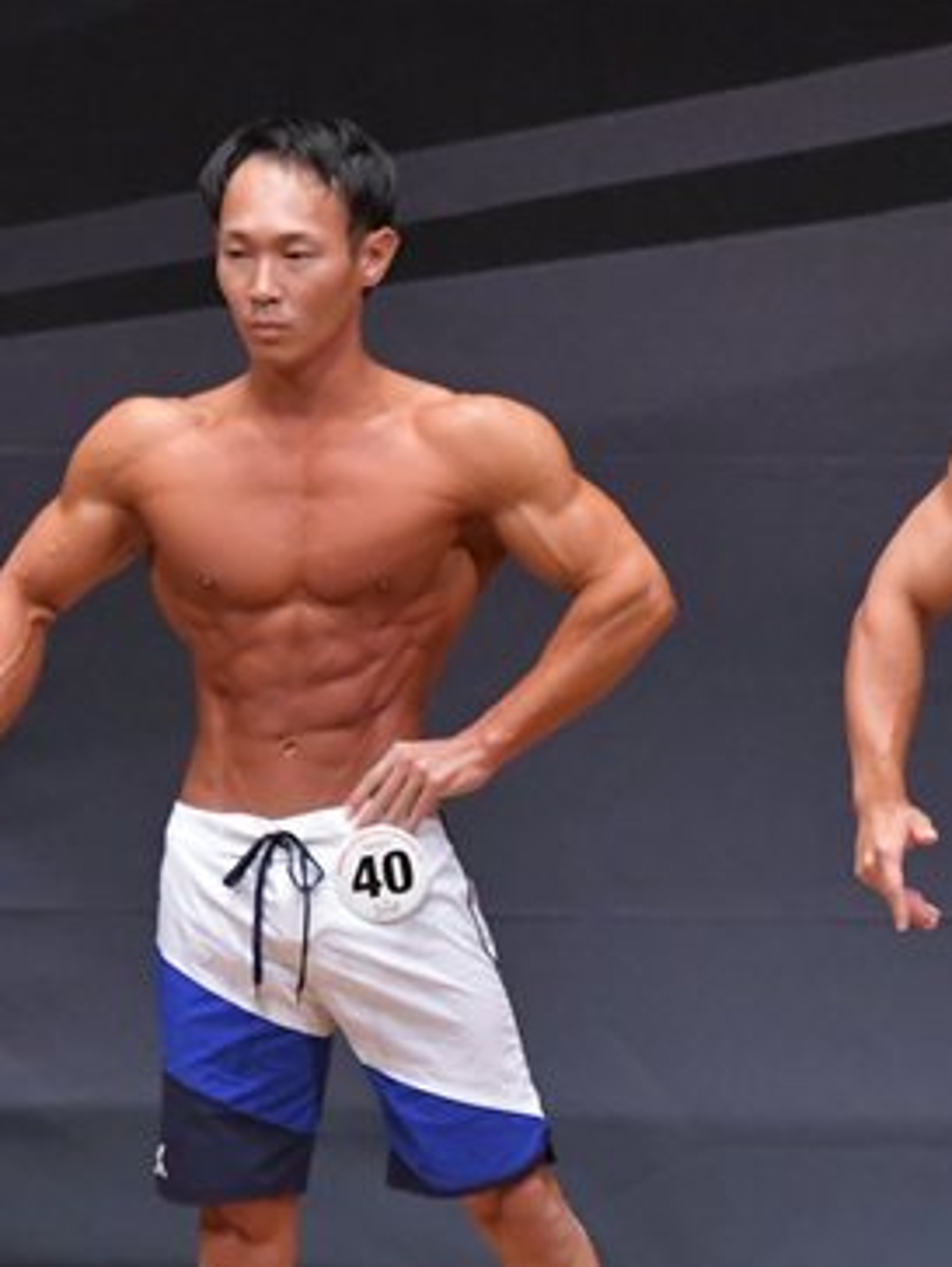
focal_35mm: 615
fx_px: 22512
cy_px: 880
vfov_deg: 3.2
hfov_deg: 2.4
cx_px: 570
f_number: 5.6
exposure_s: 1/400
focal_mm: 200
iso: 6400
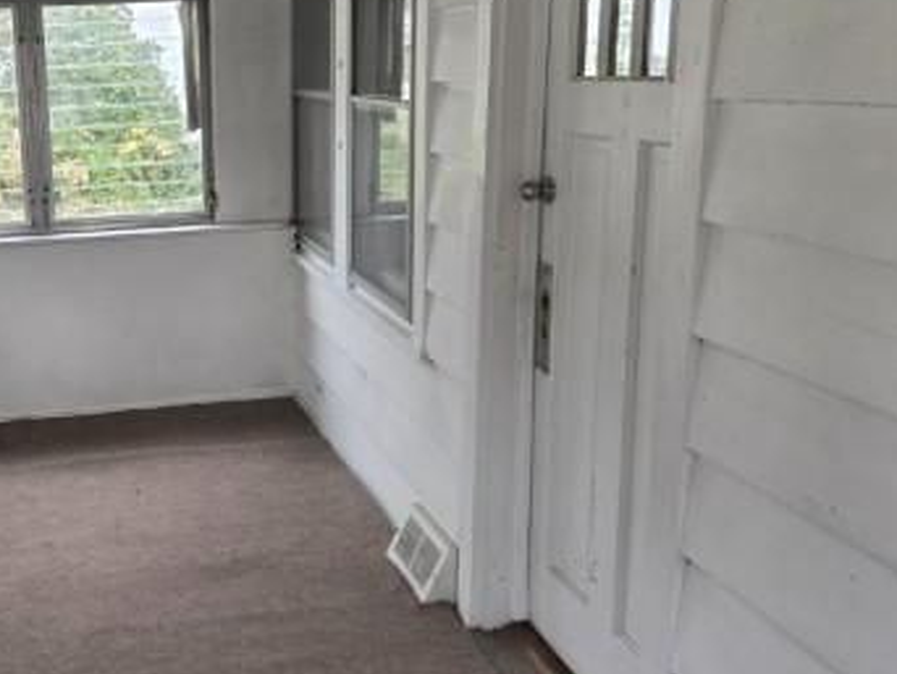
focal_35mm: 43
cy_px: 296
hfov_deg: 40.9
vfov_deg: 33.6
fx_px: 1115
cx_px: 115
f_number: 1.8
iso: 100
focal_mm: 5.4
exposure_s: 1/180
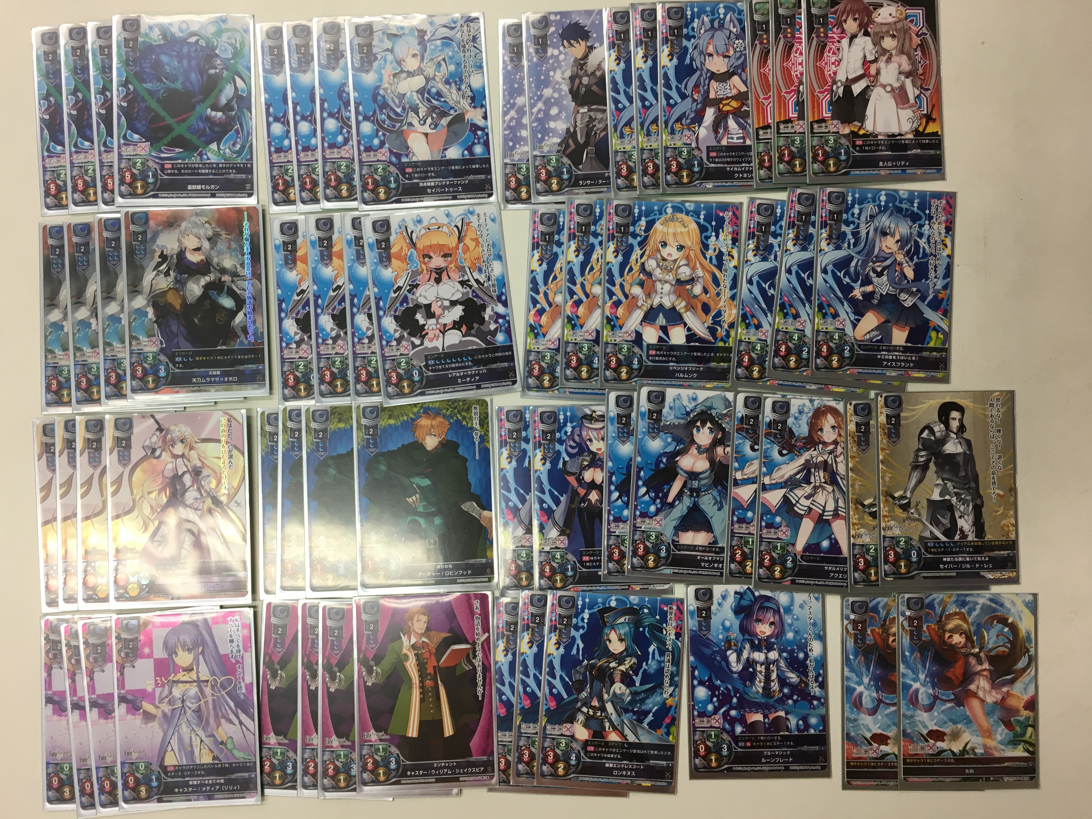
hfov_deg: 61.7
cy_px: 410
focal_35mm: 29
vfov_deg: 48.2
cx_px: 546
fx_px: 915
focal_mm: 4.15
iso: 25
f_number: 2.2
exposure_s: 1/40
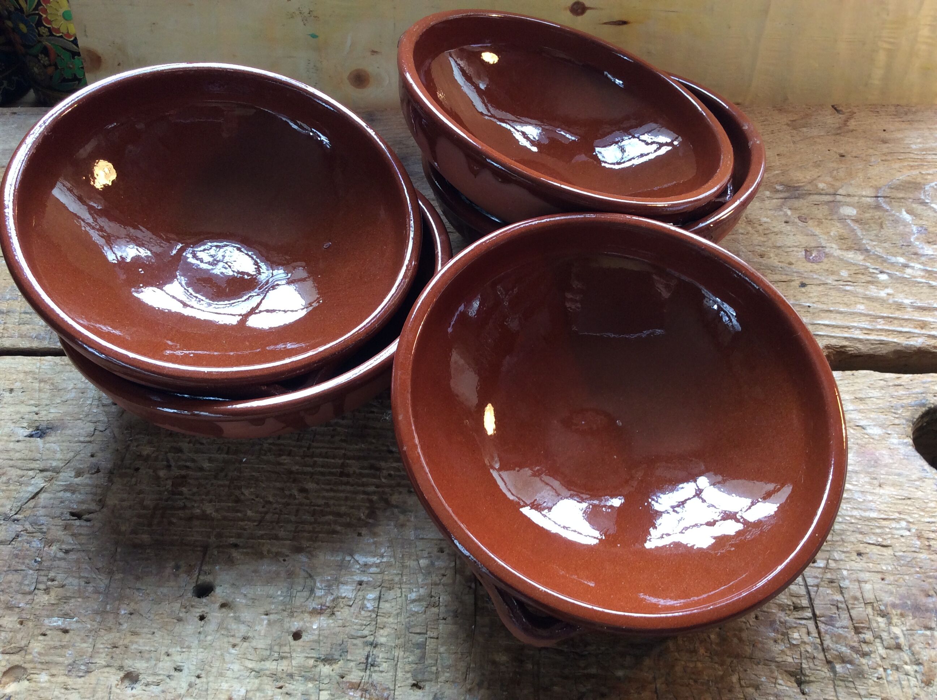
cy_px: 350
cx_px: 468
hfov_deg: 56.9
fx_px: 865
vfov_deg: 44.1
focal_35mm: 32
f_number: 2.4
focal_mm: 3.3
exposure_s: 1/25
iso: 50
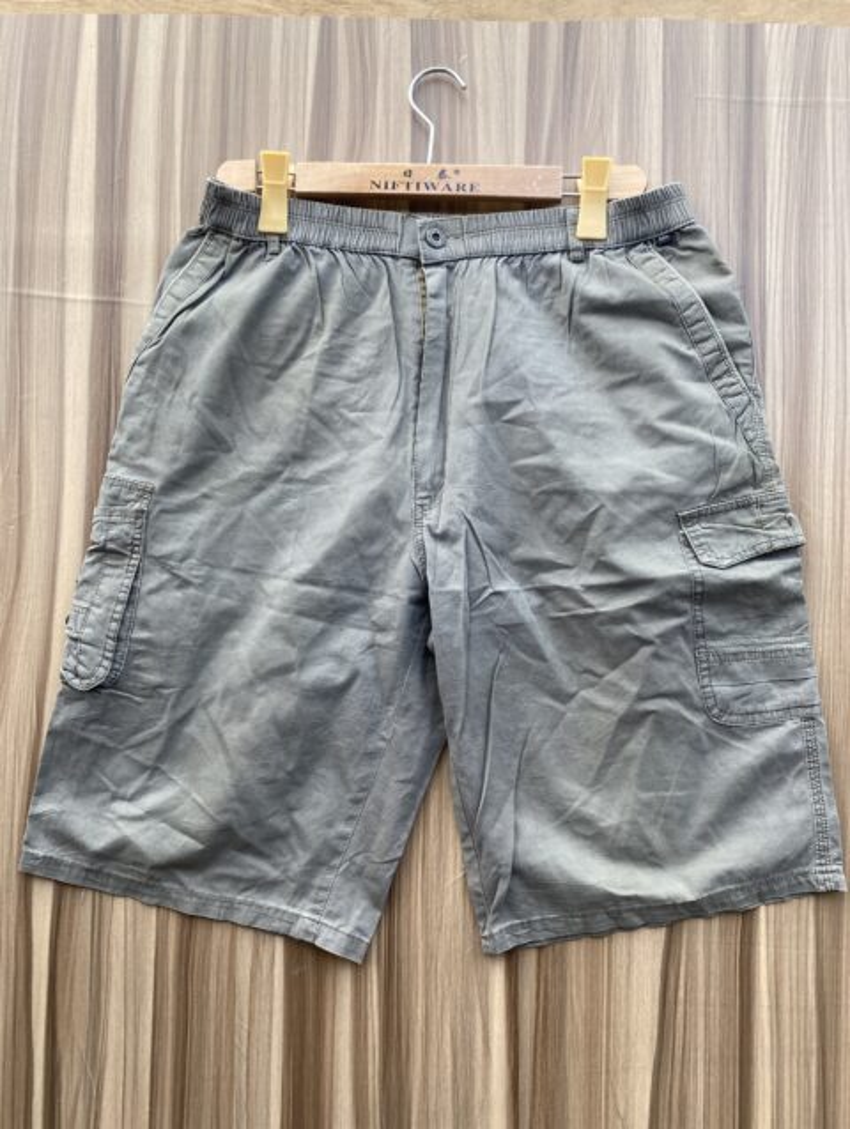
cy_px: 564
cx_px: 425
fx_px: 850
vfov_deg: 67.2
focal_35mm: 26
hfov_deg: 53.2
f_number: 1.8
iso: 32
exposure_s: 1/370
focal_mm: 4.25
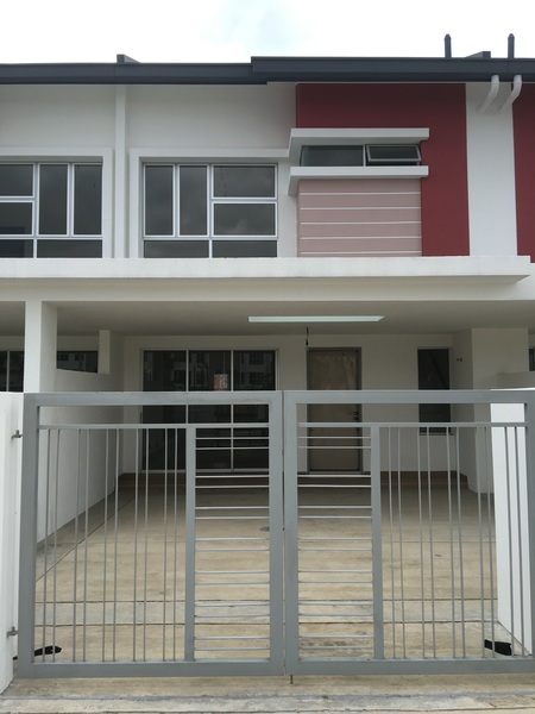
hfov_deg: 48.2
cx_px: 268
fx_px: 598
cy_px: 357
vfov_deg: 61.7
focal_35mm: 29
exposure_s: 1/927
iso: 25
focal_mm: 4.15
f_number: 2.2
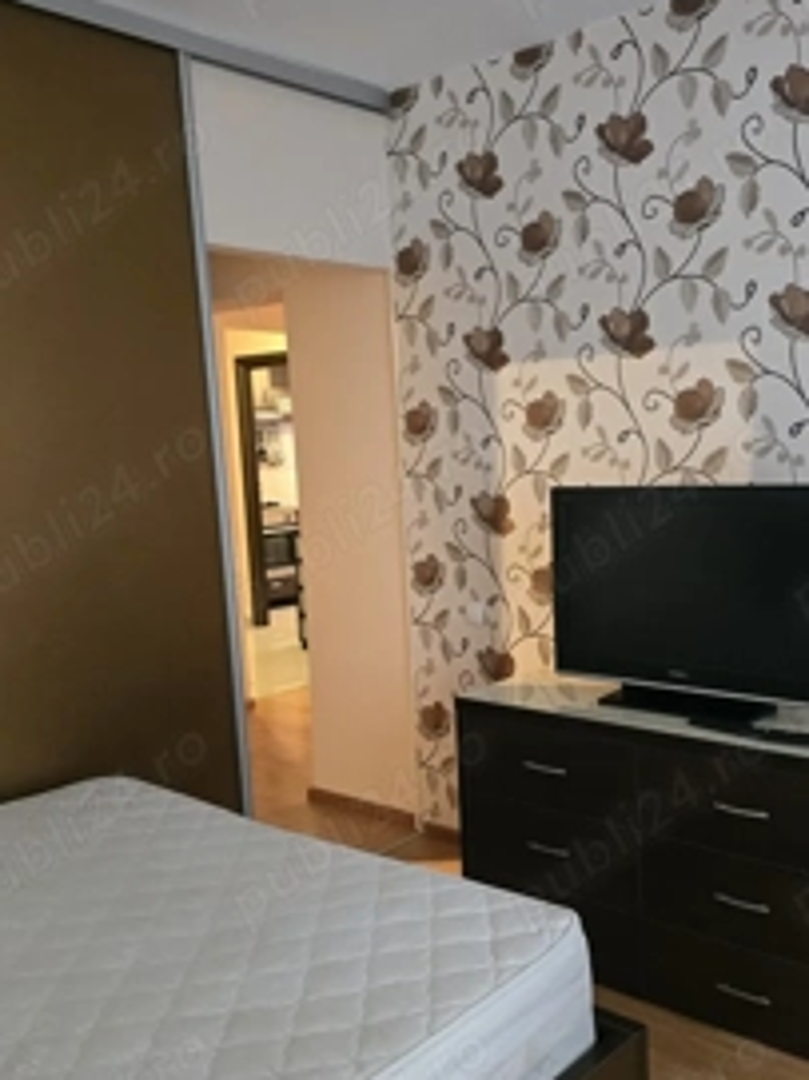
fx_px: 1060
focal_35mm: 34
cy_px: 586
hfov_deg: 41.5
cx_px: 498
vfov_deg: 53.9
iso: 1600
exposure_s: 1/100
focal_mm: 6.3
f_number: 1.7
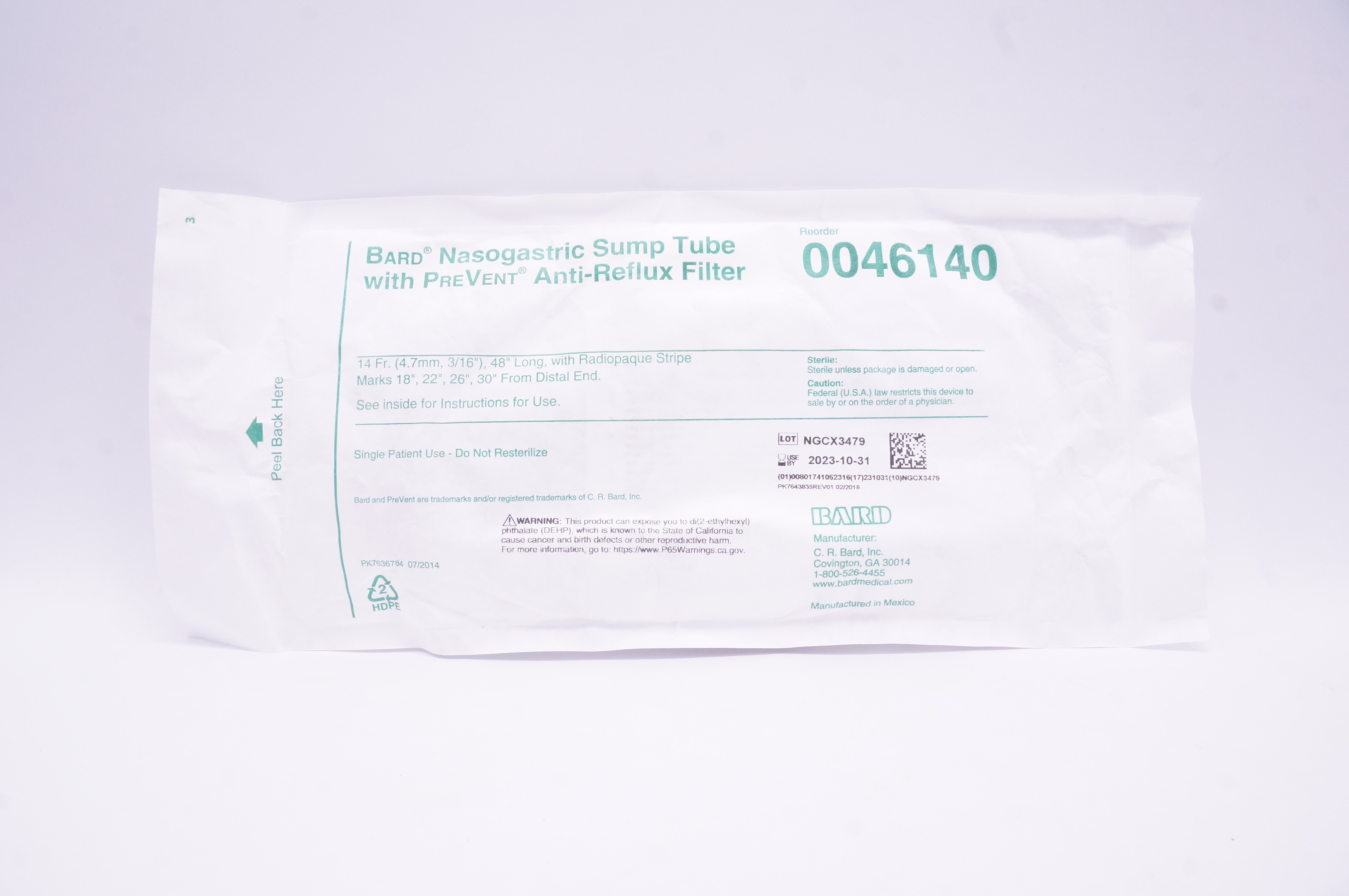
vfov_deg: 47.8
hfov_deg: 67.4
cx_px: 674
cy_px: 448
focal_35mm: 27
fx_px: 1011
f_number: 13
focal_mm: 18
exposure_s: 1/30
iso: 800
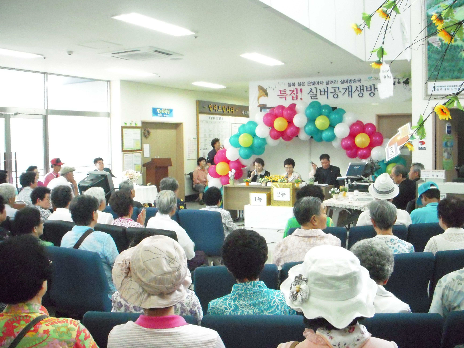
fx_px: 509
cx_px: 232
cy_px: 174
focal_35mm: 38
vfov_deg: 37.7
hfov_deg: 49.0
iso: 1600
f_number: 3.3
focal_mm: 6.3
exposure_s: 1/125
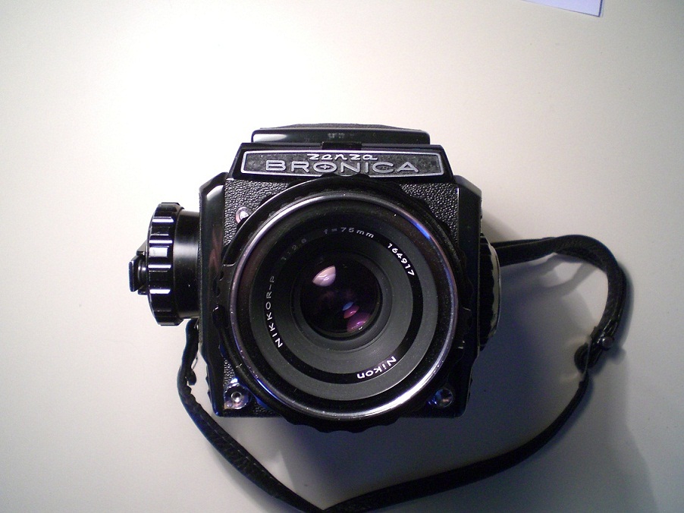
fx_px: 751
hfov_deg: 49.0
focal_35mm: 38
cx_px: 342
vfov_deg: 37.7
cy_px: 256
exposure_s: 1/50
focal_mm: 6.3
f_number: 3.1
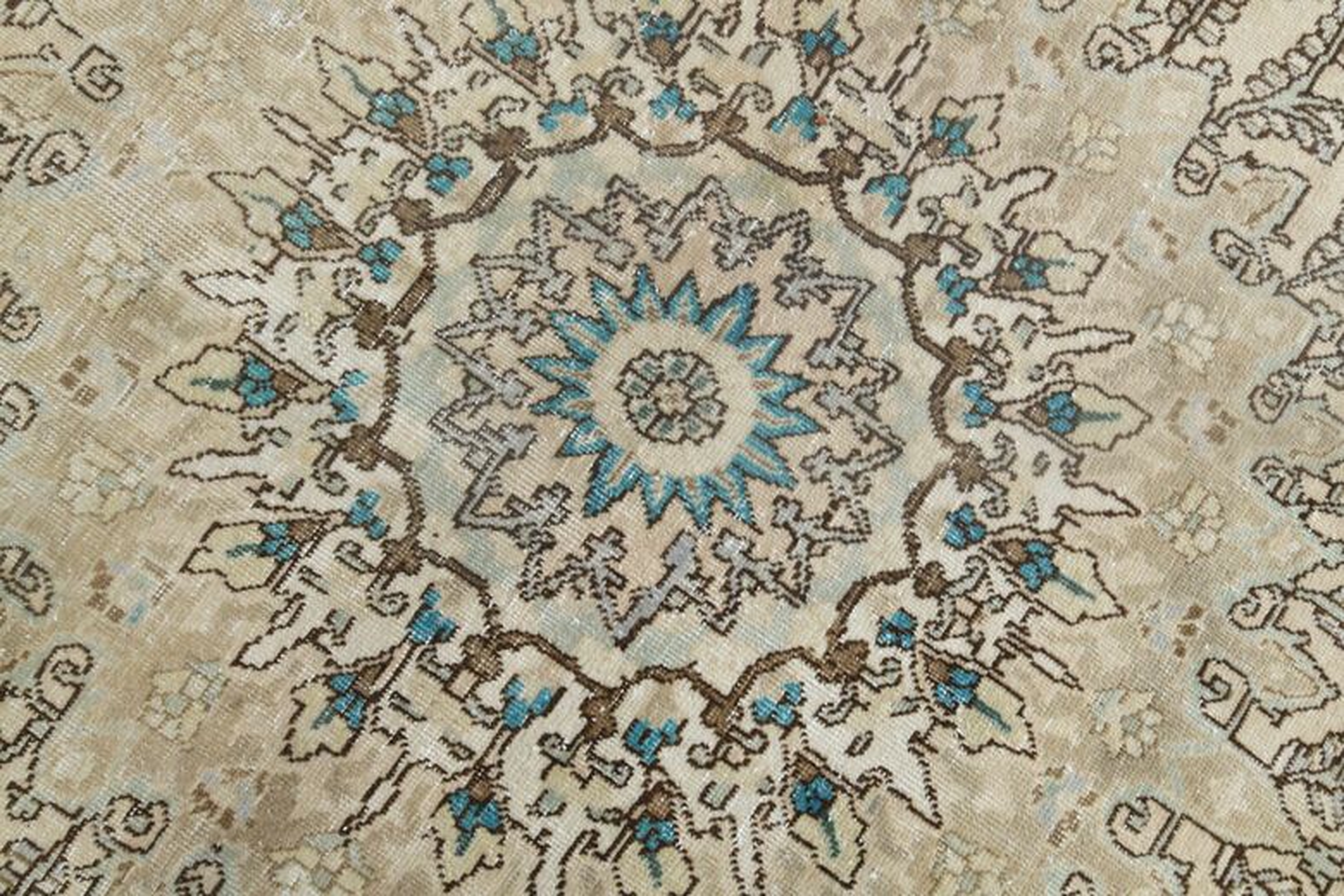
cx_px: 672
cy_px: 448
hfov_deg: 73.7
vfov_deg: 53.1
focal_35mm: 24
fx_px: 896
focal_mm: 24
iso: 800
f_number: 16
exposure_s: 1/125
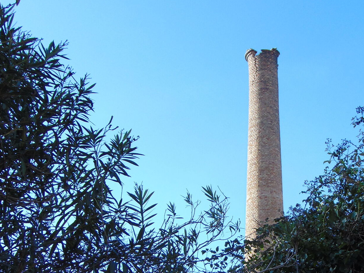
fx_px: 673
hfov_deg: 30.1
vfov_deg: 22.6
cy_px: 226
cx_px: 242
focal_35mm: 64
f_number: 3.2
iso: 80
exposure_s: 1/500
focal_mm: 5.8
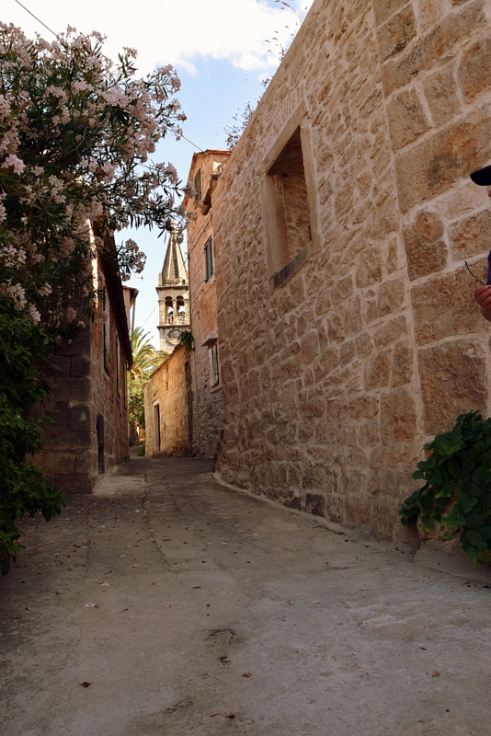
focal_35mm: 27
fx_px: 552
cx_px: 246
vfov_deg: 67.4
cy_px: 368
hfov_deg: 48.0
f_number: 9
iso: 400
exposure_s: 1/125
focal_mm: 18
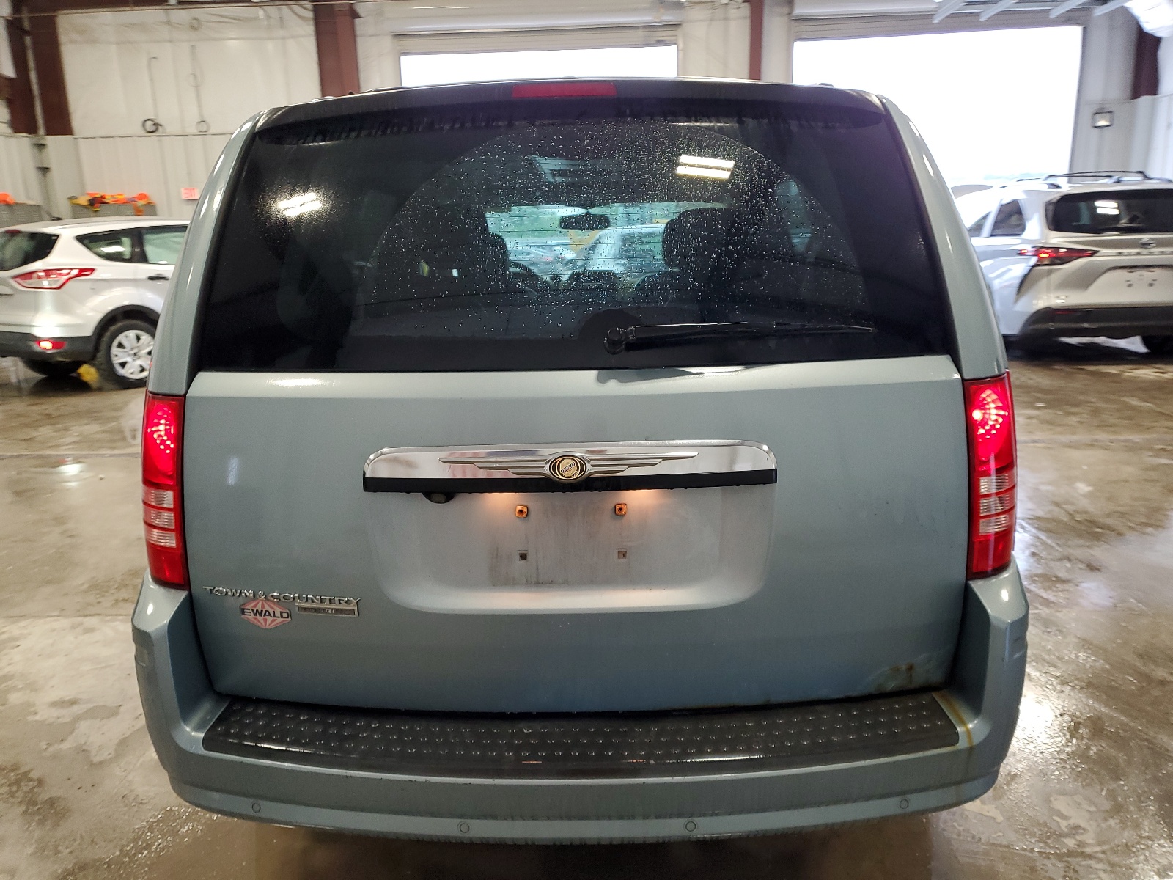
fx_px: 881
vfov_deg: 53.1
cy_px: 440
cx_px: 586
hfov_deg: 67.3
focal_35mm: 26
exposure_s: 1/60.2
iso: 86
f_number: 1.5
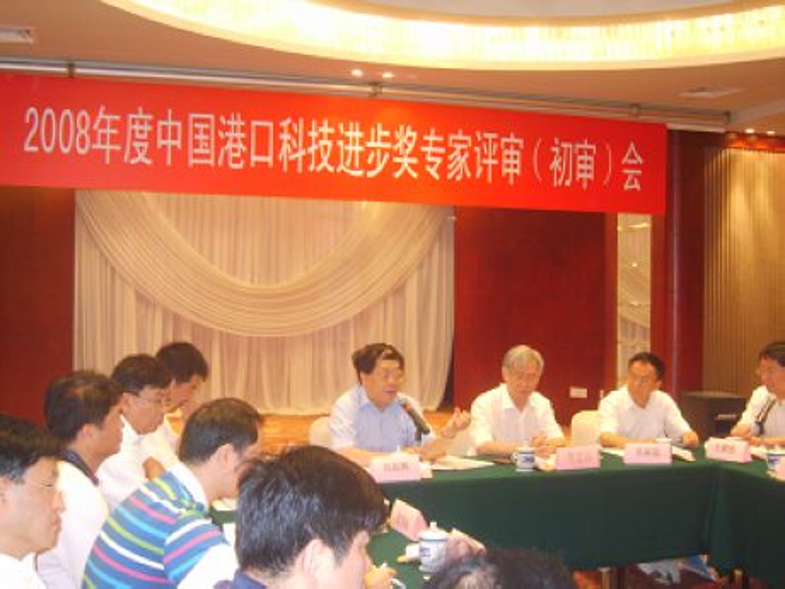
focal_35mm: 44
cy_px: 294
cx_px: 392
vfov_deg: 32.9
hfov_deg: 42.9
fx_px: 998
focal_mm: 9.2
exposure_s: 1/45
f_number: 3.1
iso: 235
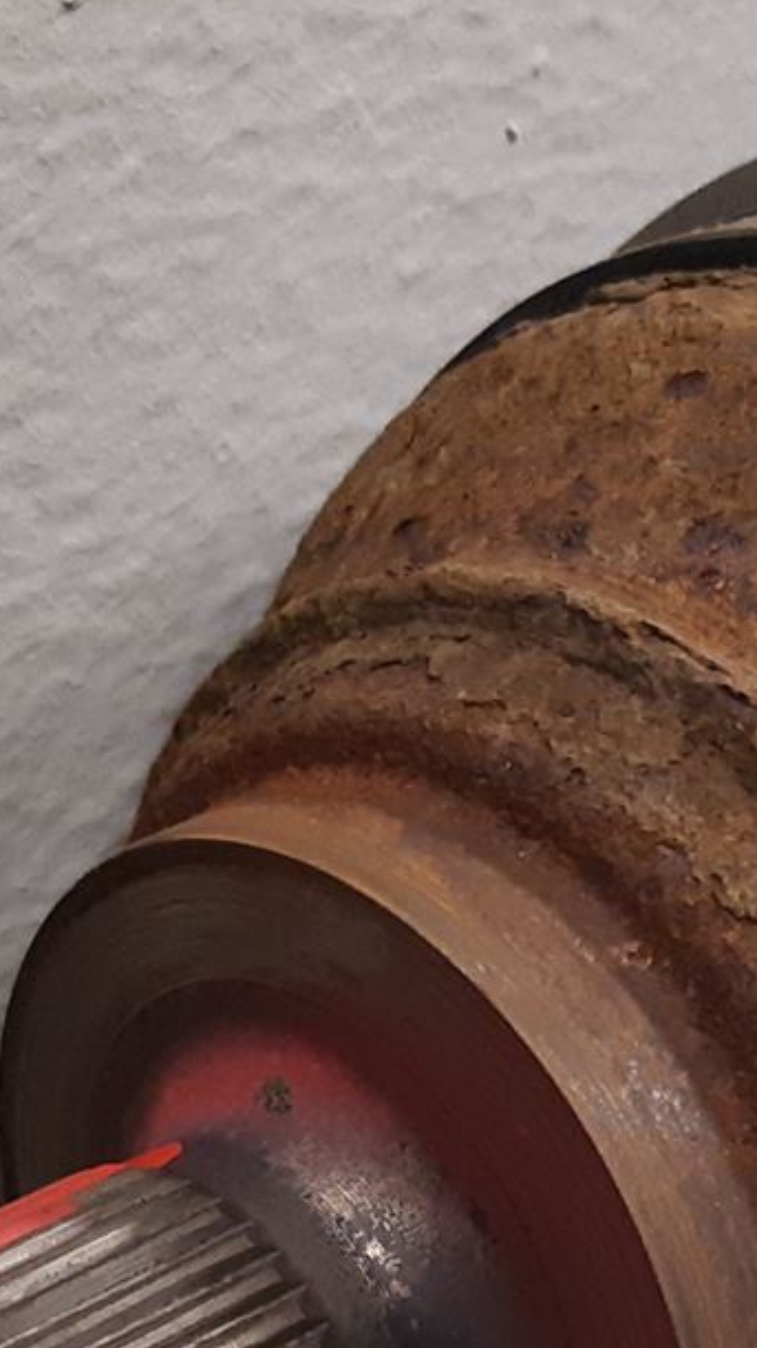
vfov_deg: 21.4
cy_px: 1458
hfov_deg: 12.7
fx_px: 3395
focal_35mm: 95
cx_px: 285
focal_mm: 3.93
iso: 320
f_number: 1.7
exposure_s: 1/50
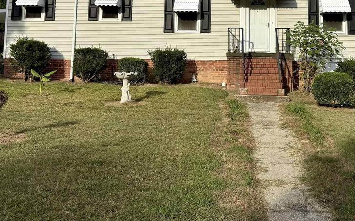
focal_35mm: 45
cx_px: 211
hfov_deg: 44.2
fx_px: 435
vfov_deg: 27.2
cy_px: 6
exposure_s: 1/4975
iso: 80
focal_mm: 6.76
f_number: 1.78
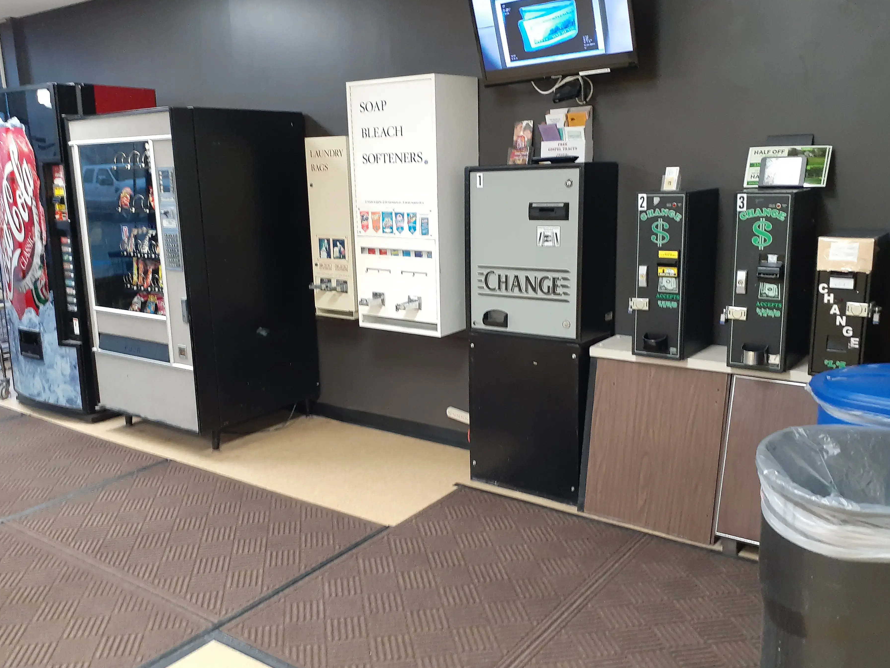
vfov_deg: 45.4
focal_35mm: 31
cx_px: 413
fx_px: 797
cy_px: 337
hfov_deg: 58.3
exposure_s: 1/30
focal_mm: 3.6
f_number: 1.9
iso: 250
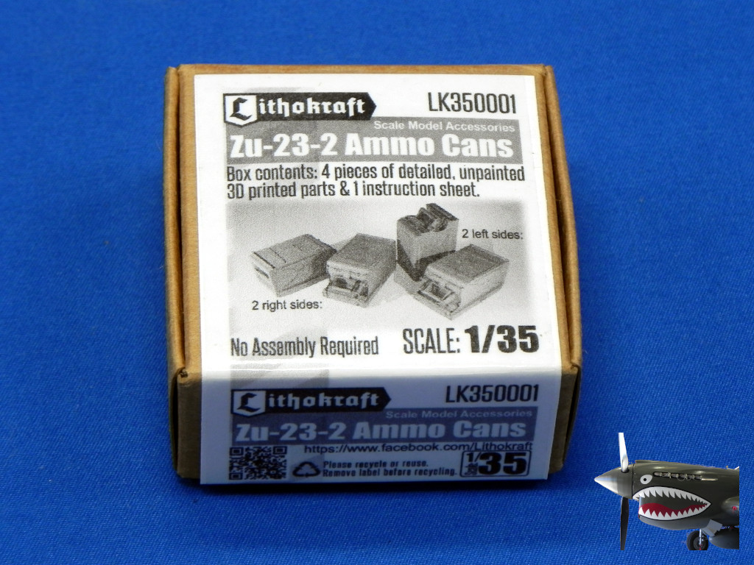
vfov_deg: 9.2
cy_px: 282
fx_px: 3529
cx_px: 377
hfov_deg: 12.2
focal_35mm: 162
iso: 160
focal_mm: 28.8
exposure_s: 1/93.3
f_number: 4.5
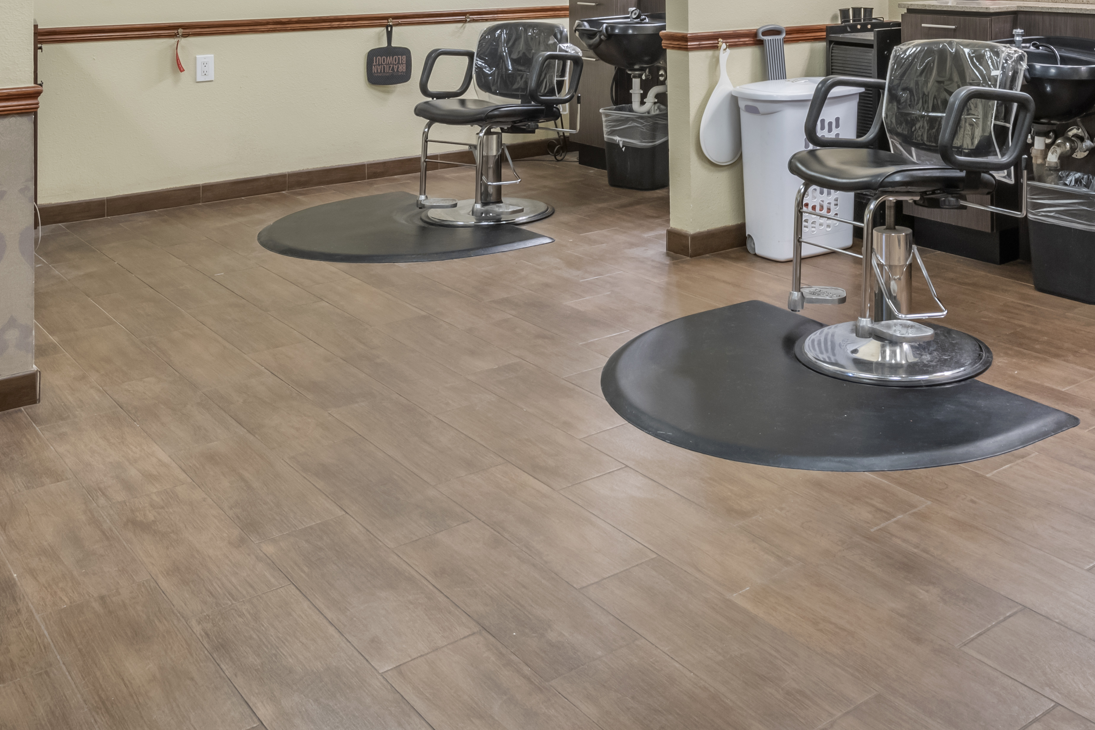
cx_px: 767
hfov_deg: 49.4
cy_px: 7
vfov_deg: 32.4
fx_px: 1156
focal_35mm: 38
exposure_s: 1/25
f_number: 11
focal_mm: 17
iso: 400
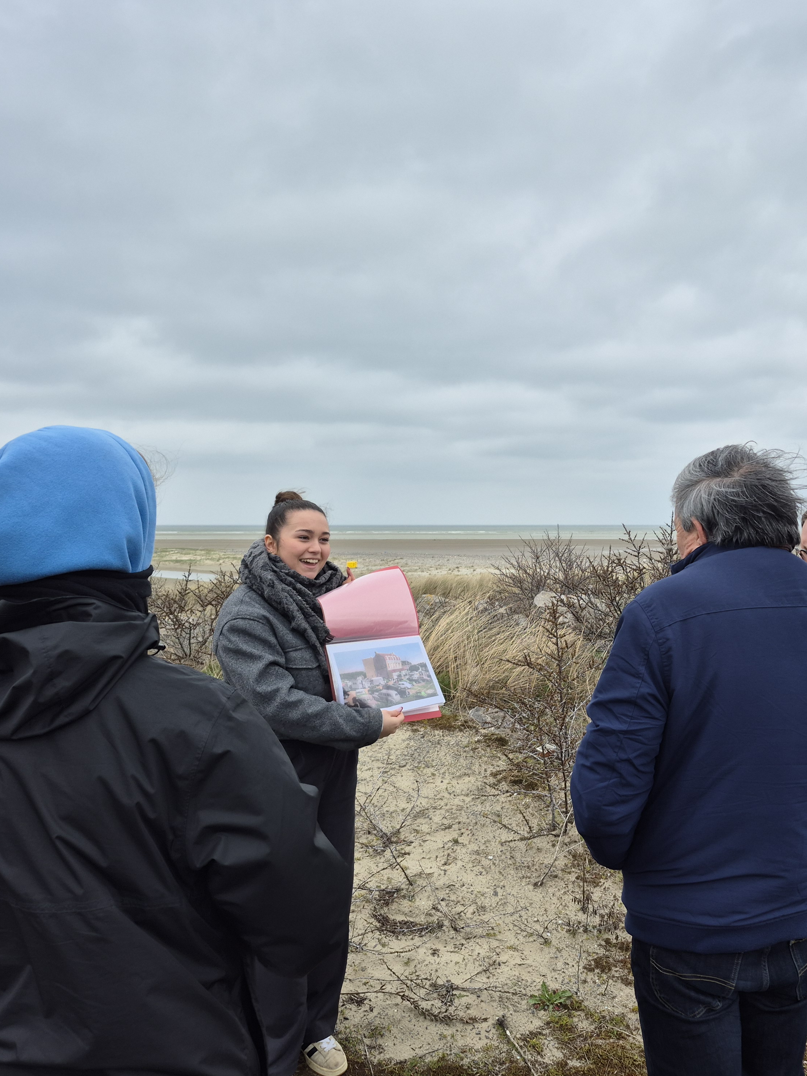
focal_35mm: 31
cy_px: 536
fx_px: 964
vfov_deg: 58.4
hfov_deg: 45.2
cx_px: 490
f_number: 1.8
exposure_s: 1/930
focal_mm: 5.4
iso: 25
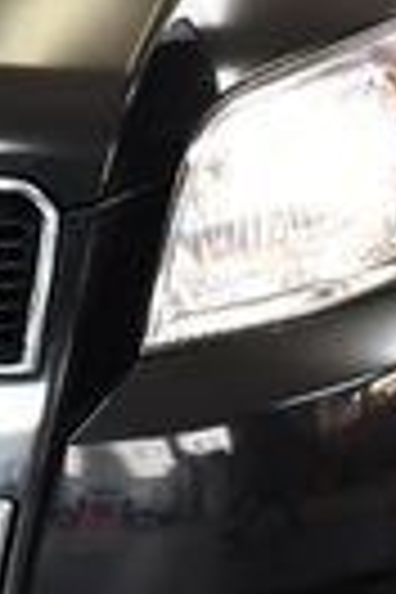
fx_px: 3696
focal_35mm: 224
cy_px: 52
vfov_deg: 9.1
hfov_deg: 6.0
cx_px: -378
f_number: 3.8
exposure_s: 1/200
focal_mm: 23
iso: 800
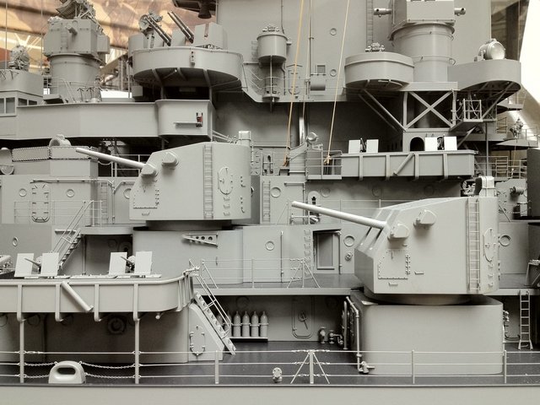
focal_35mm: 35
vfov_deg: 40.7
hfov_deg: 52.6
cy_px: 202
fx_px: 546
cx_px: 270
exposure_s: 1/20
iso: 125
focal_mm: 4.28
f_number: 2.4
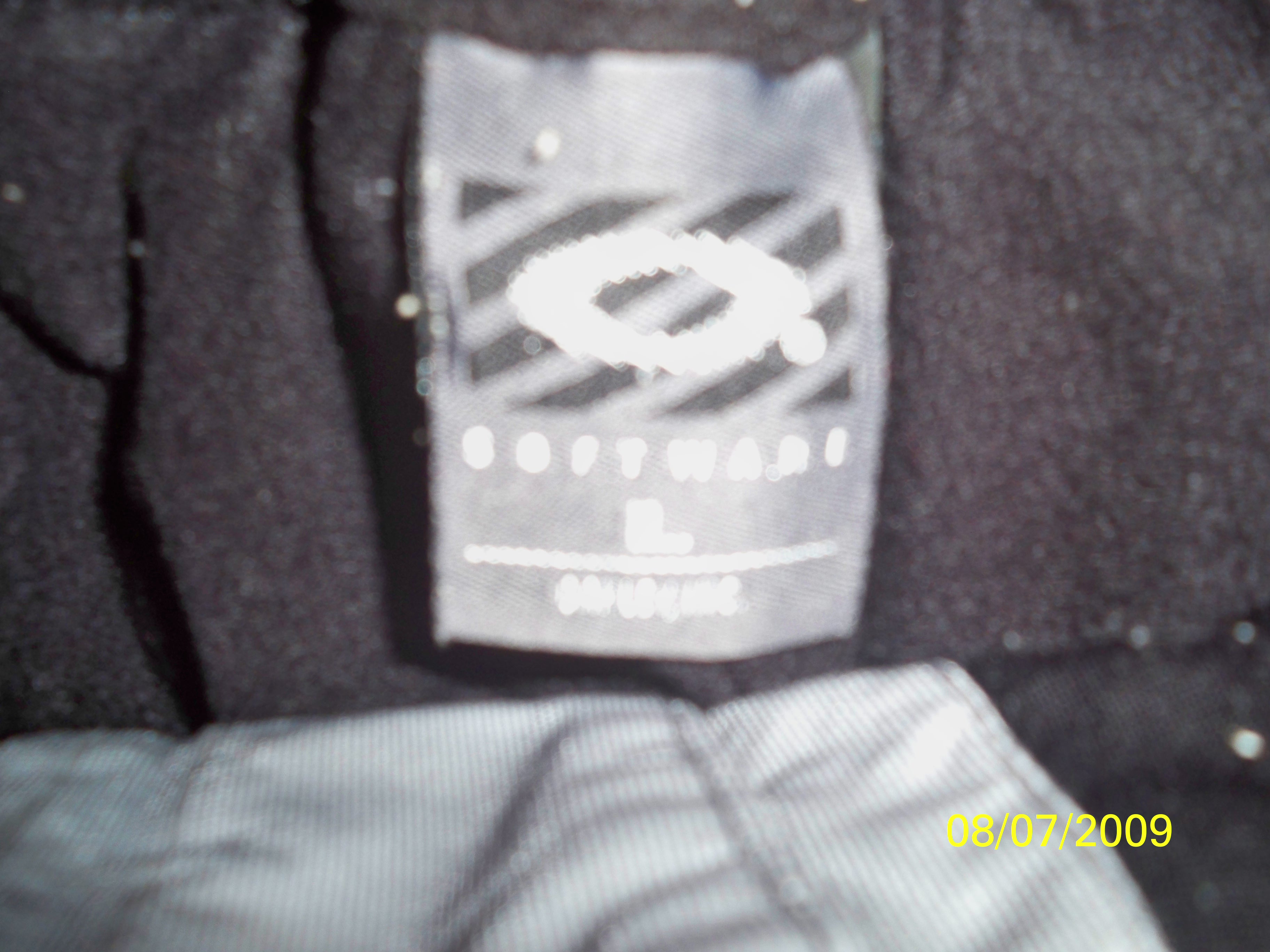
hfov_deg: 52.6
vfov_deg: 40.7
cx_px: 635
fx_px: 1284
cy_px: 476
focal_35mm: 35
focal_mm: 6.3
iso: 200
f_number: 3.1
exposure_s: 1/30
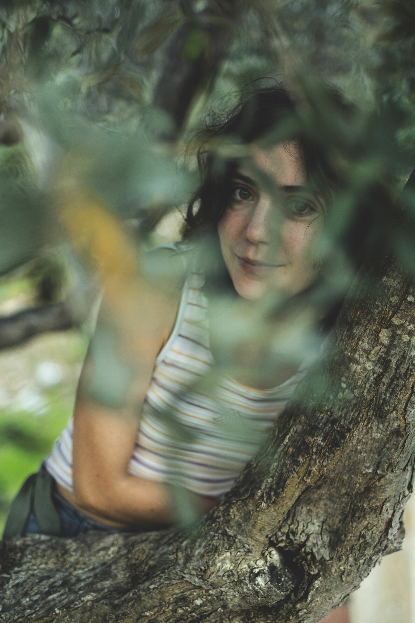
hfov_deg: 25.5
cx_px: 208
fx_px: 916
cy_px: 312
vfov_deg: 37.5
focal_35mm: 53
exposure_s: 1/640
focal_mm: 35
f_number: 1.4
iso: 500
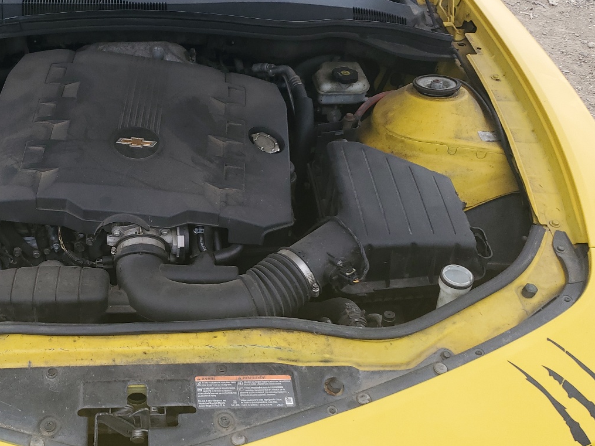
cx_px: 142
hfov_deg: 44.1
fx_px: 705
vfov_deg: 35.1
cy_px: 253
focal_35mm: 41
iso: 50
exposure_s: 1/159
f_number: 1.5
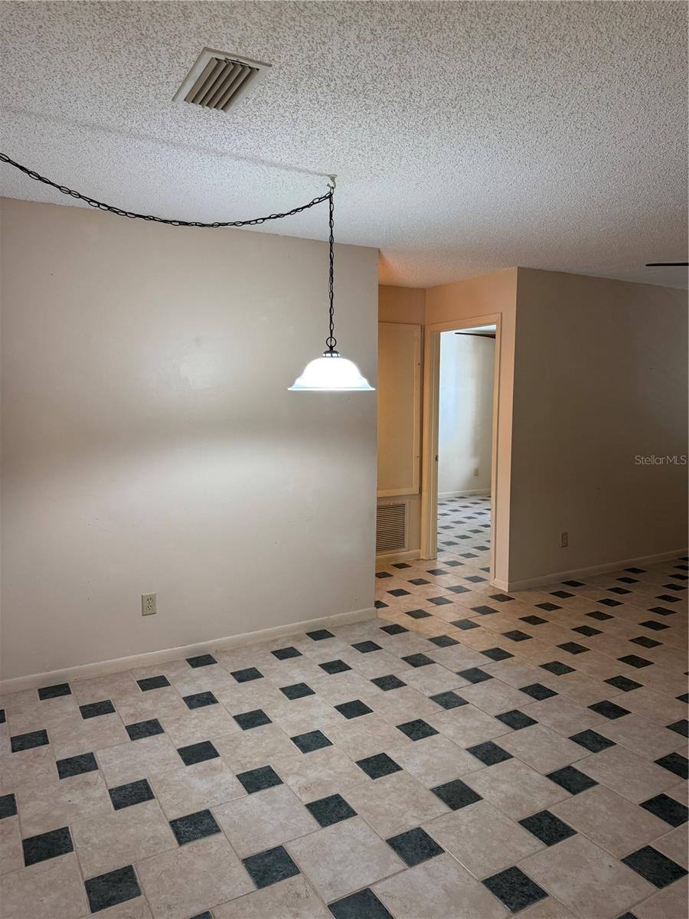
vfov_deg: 71.6
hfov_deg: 56.8
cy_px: 460
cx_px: 344
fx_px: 637
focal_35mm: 24
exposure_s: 1/60
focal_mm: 6.76
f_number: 1.78
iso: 250
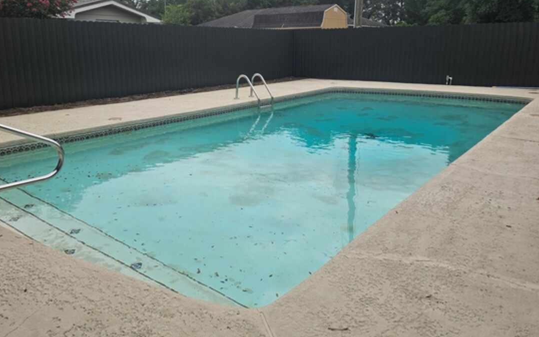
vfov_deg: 42.9
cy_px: 131
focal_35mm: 29
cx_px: 252
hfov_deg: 64.6
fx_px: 426
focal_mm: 6.3
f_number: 1.7
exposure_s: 1/816
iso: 10
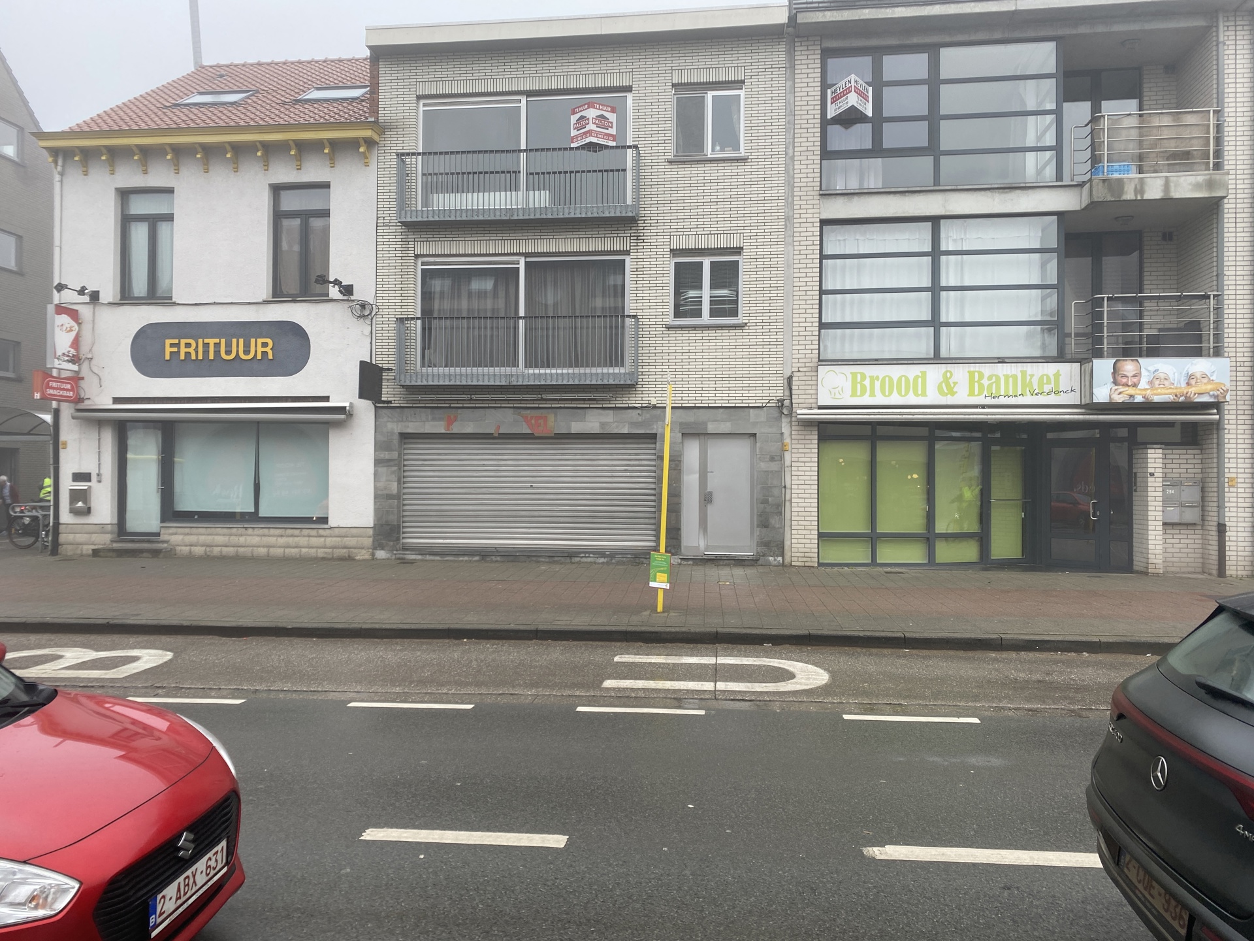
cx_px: 627
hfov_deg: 67.3
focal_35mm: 26
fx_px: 942
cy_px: 470
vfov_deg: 53.1
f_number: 1.8
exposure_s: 1/209
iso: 32
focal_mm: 4.25
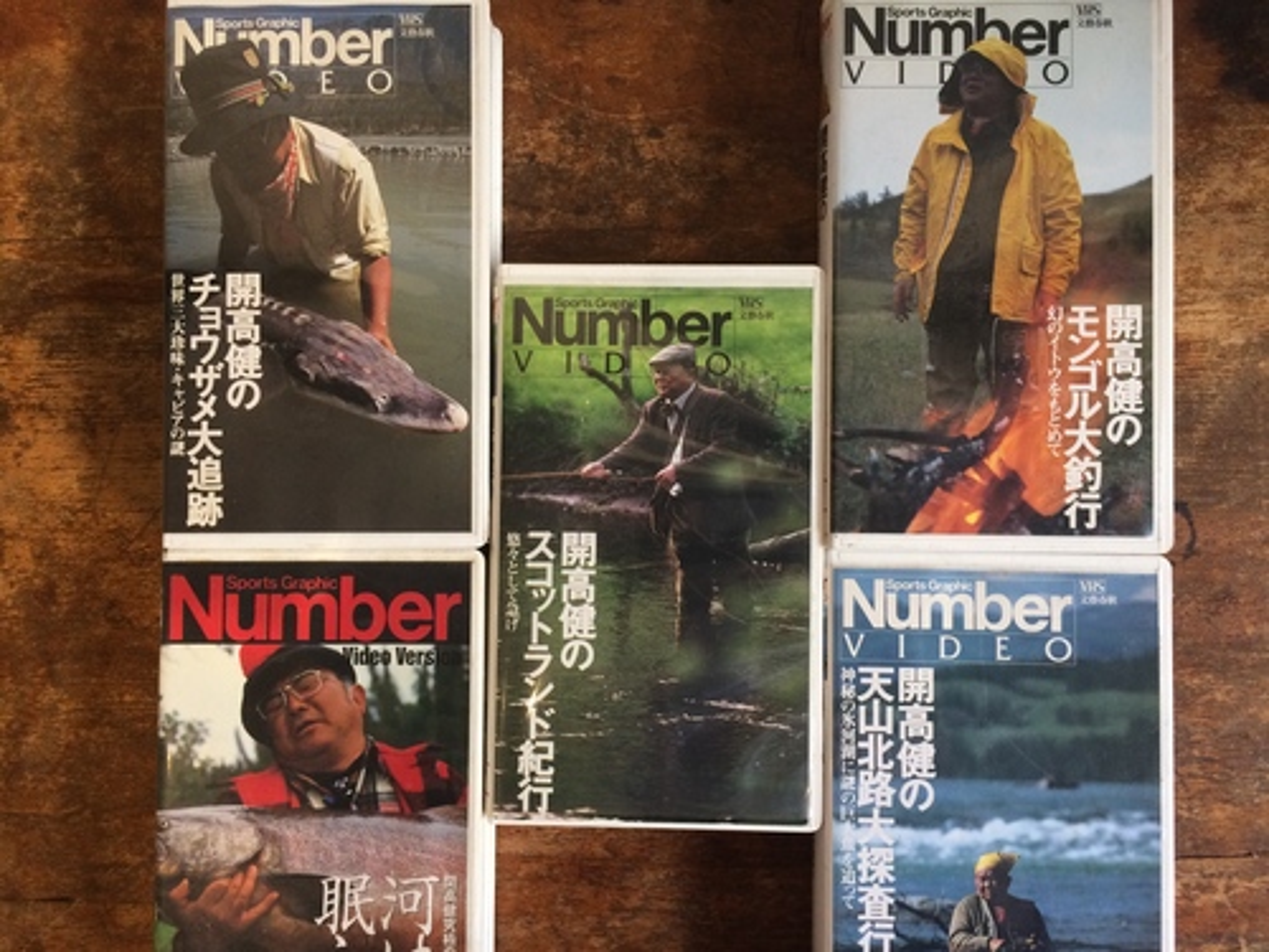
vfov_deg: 48.2
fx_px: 1063
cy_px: 476
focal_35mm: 29
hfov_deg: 61.7
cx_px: 634
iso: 80
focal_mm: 4.15
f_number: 2.2
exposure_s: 1/33
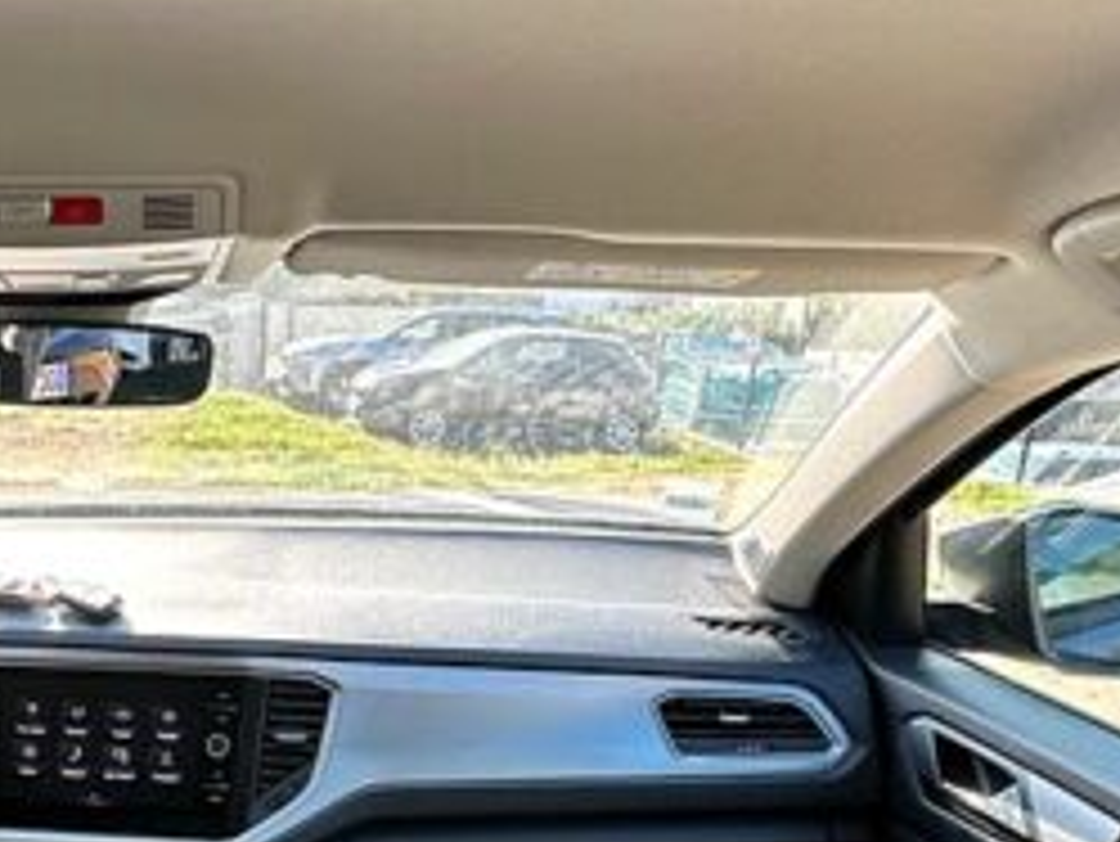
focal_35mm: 45
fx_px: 1457
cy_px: 680
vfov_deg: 31.3
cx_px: 198
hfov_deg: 40.1
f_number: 2.2
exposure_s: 1/270
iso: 40
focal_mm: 2.22
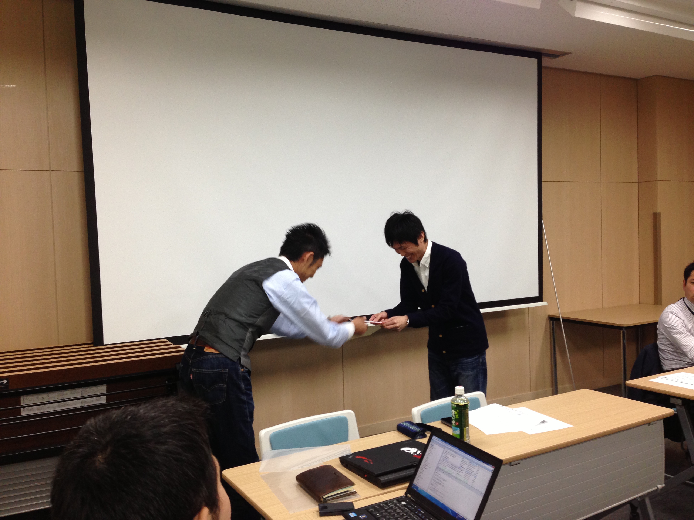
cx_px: 347
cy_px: 260
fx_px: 662
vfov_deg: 42.9
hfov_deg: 55.4
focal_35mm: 33
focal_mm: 4.13
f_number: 2.4
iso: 100
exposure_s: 1/20
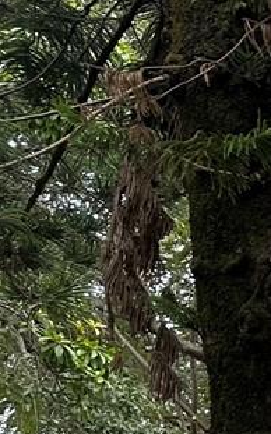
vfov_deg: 15.0
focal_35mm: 131
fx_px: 1550
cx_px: 1112
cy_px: 610
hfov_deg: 7.2
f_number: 1.78
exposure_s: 1/130
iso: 64
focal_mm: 6.86
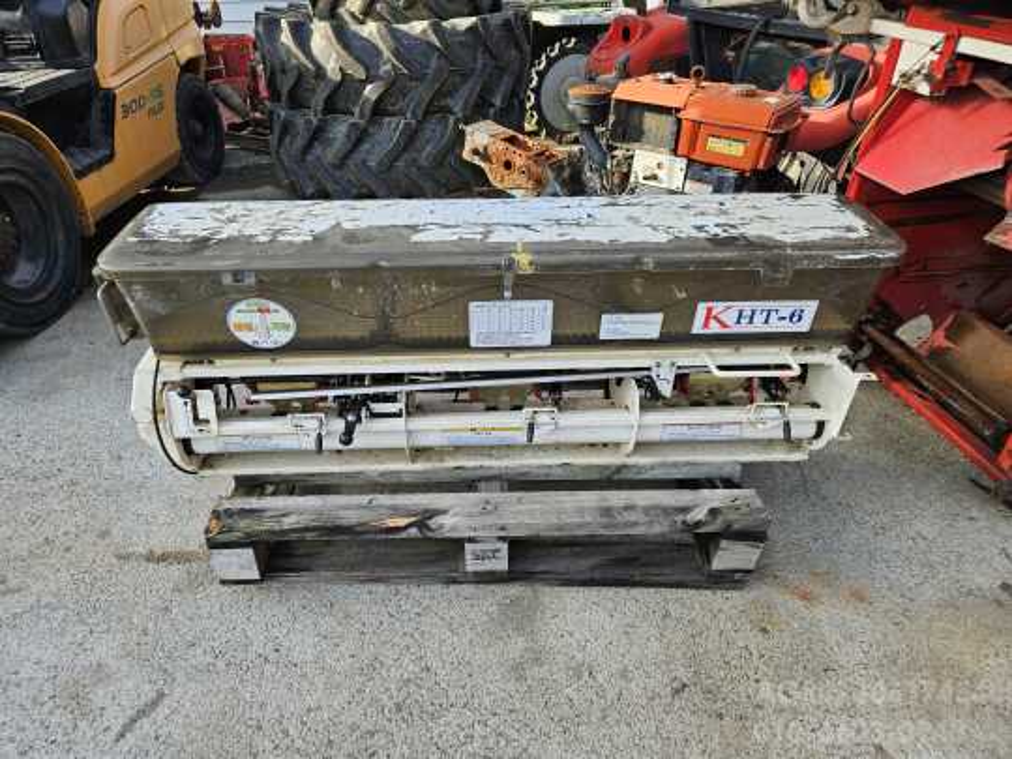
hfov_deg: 73.9
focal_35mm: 23
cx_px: 506
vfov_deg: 58.9
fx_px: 672
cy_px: 380
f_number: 1.8
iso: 25
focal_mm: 5.4
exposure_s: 1/259
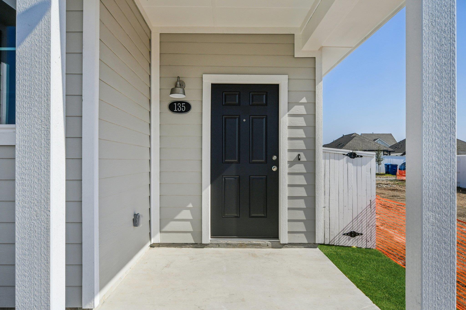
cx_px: 233
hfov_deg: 61.9
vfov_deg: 43.6
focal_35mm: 30
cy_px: 155
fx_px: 388
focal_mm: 20
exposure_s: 1/2000
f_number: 8
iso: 400
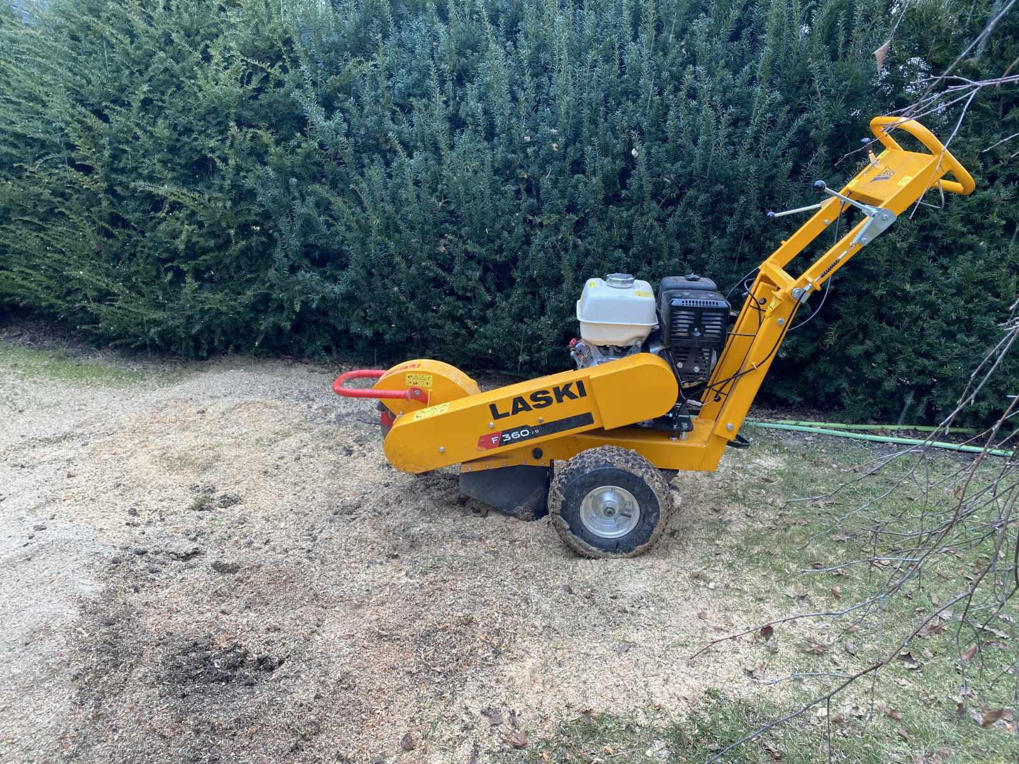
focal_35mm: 26
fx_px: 765
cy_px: 382
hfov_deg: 67.3
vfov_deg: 53.1
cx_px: 510
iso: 100
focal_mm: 4.2
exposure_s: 1/121
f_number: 1.8
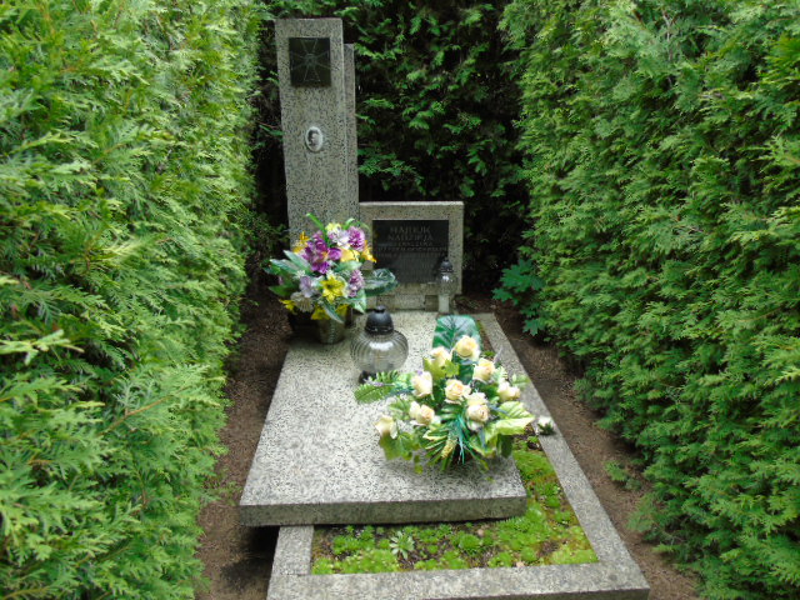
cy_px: 300
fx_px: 578
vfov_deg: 54.9
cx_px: 400
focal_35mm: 25
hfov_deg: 69.4
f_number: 3.4
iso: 80
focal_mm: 4.4
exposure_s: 1/125
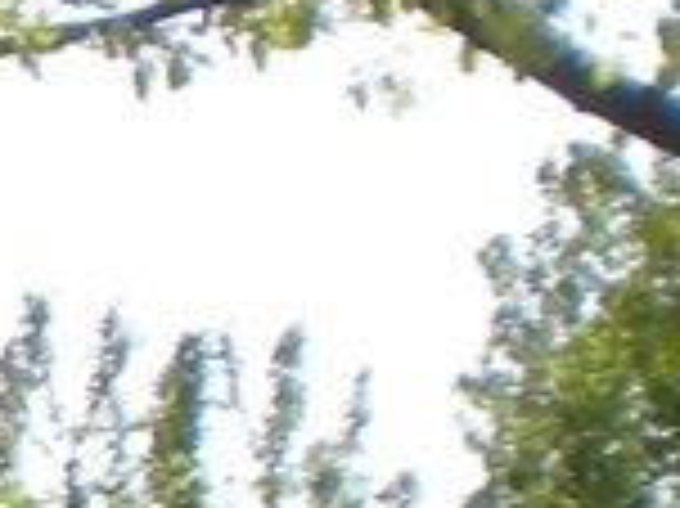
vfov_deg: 5.5
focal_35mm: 258
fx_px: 5064
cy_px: 1380
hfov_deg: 7.2
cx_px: -1031
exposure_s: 1/324
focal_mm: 6.3
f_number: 4.6
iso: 64
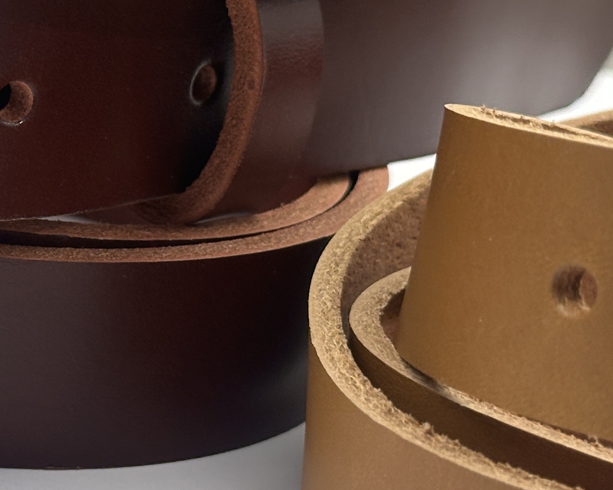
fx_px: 2232
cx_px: -113
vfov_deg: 12.5
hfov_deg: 15.1
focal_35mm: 123
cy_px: 178
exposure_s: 1/100
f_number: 1.78
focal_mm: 6.86
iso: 80
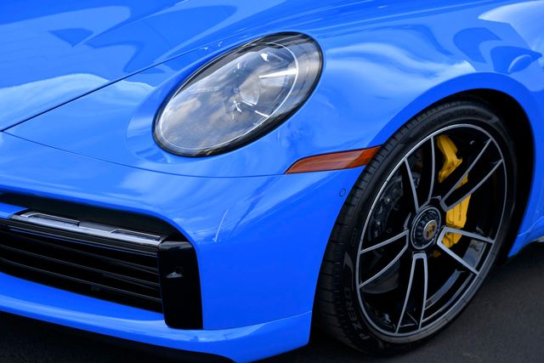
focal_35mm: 70
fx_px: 1058
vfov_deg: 19.5
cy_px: 182
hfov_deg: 28.8
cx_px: 272
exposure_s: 1/250
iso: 400
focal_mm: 70
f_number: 6.3
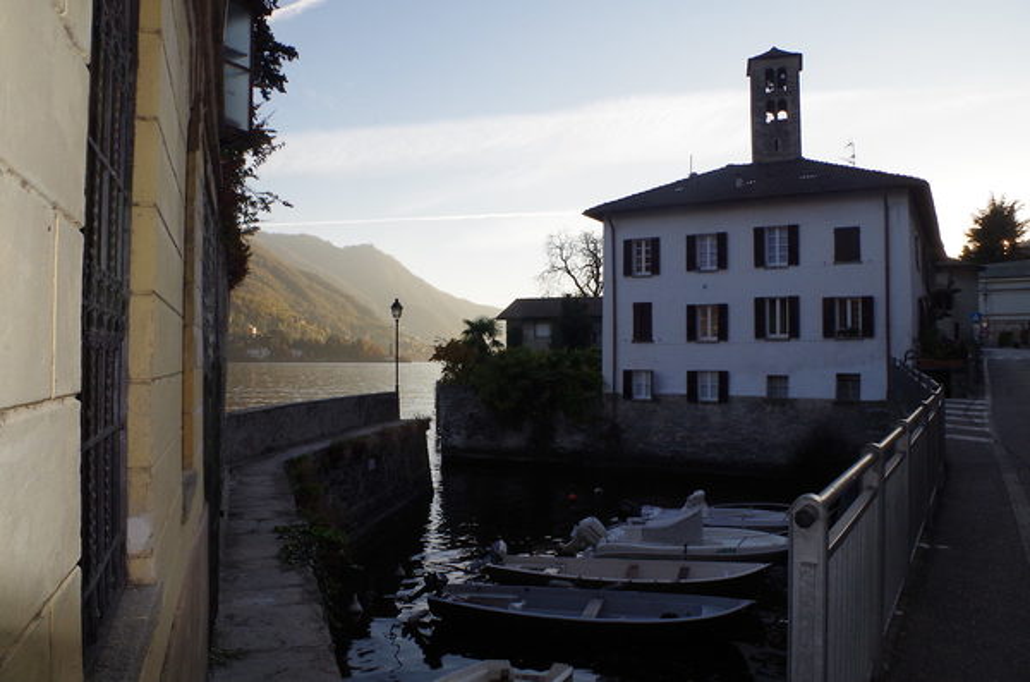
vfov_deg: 47.7
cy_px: 341
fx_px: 771
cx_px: 515
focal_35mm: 27
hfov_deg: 67.5
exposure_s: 1/60
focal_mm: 18
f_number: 16
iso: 1000
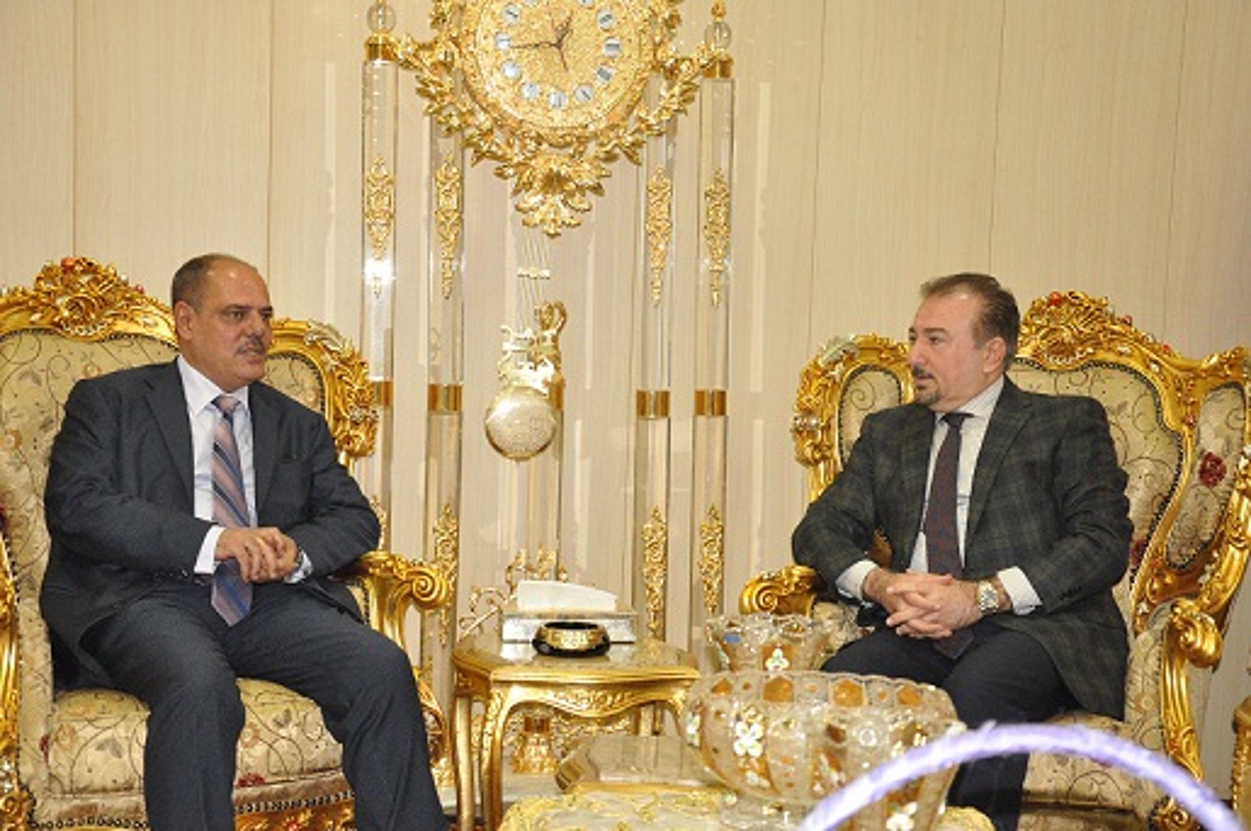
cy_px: 416
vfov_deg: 20.1
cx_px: 626
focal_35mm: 68
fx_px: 2343
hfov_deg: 29.9
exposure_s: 1/60
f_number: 5.6
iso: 3200
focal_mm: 45
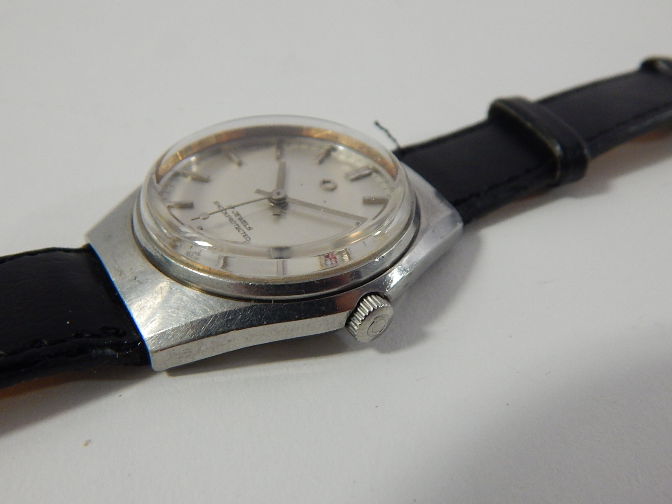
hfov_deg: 58.4
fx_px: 602
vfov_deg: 45.4
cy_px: 252
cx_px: 336
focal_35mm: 31
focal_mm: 5.6
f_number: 3.2
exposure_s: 1/60
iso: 400
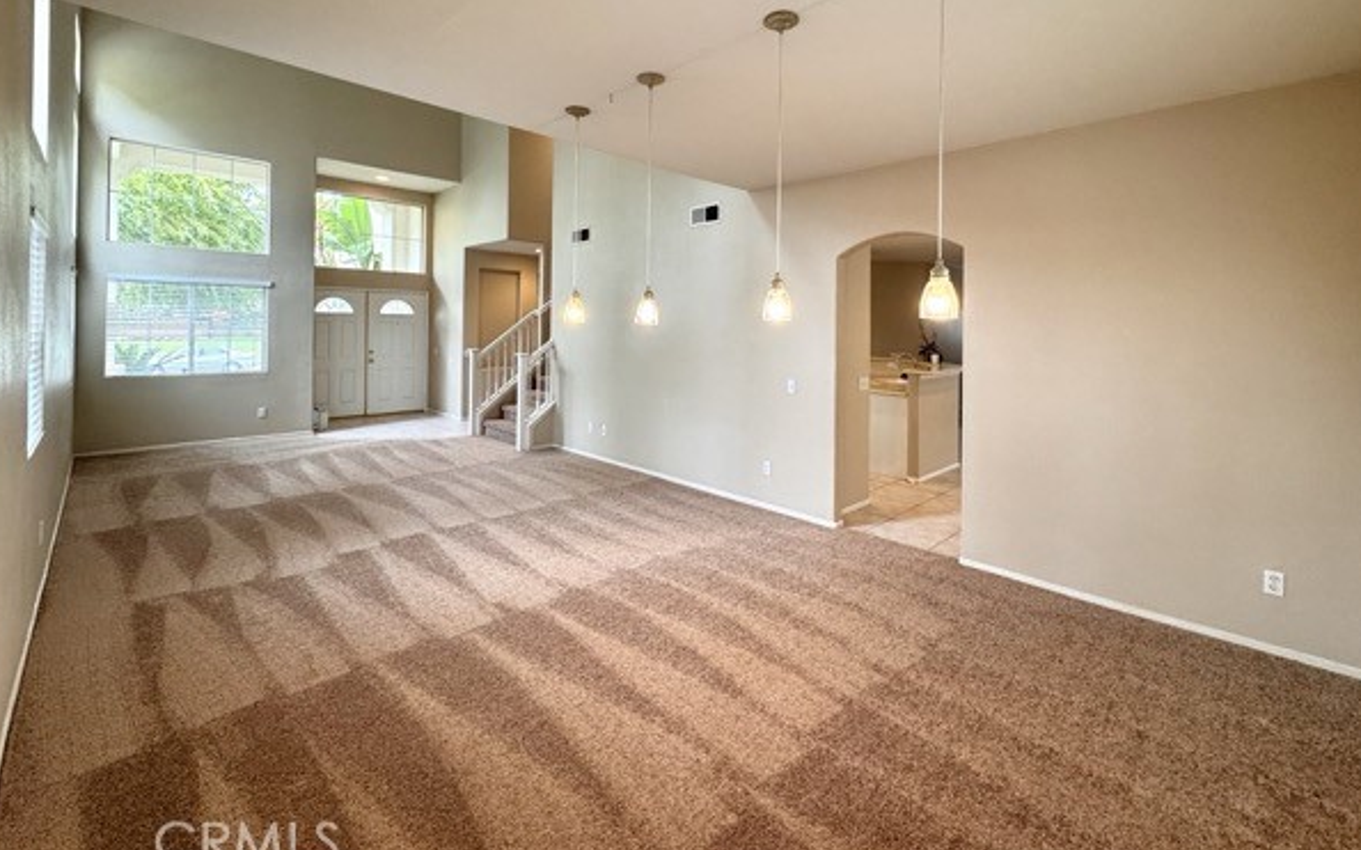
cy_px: 325
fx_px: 593
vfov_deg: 70.2
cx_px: 699
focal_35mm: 16
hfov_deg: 97.8
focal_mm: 2.22
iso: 250
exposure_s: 1/120
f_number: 2.2
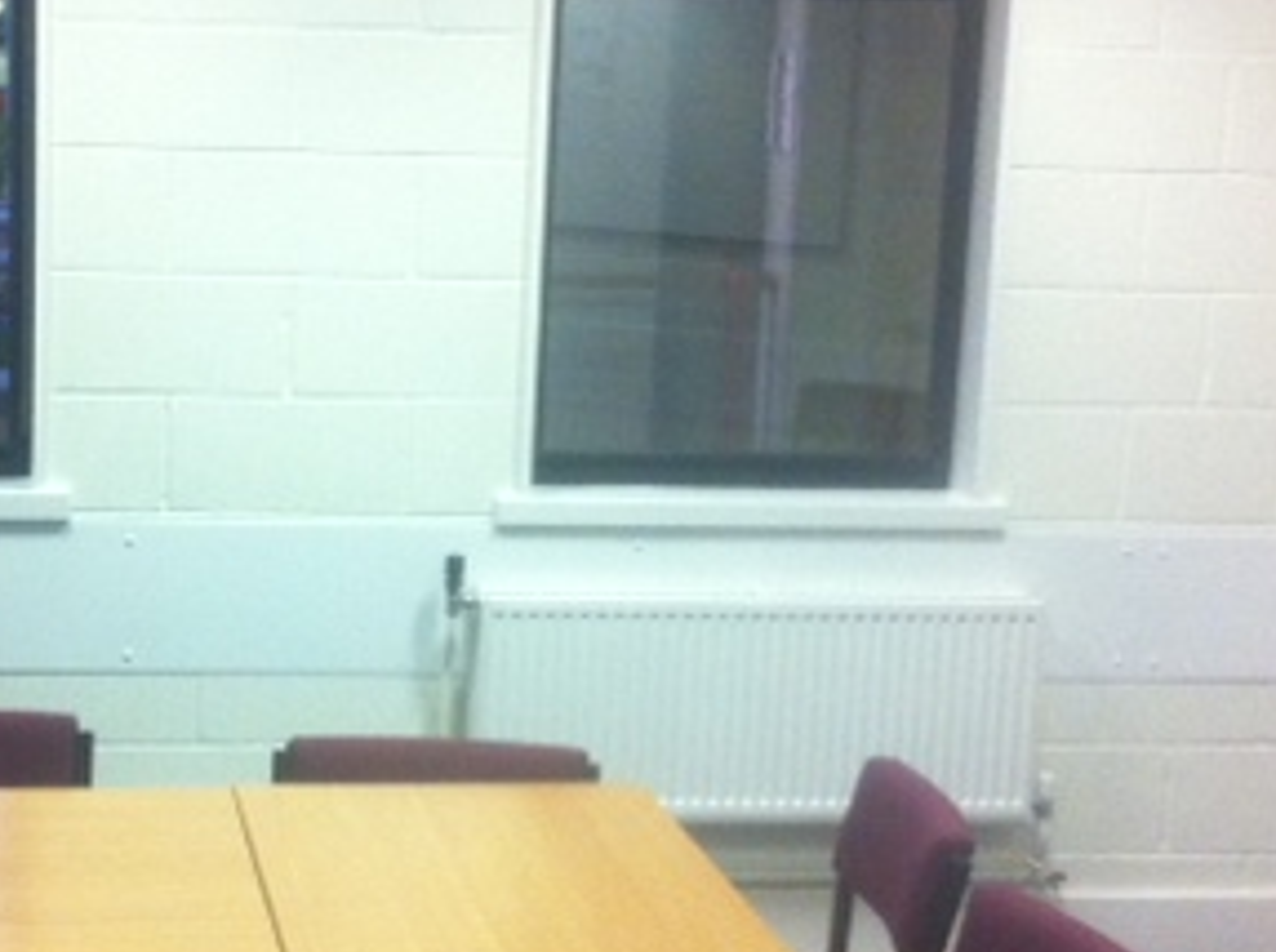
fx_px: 2869
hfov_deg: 24.8
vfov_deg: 18.8
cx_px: 298
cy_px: 552
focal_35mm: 78
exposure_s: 1/15
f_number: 2.8
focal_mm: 3.85
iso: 200
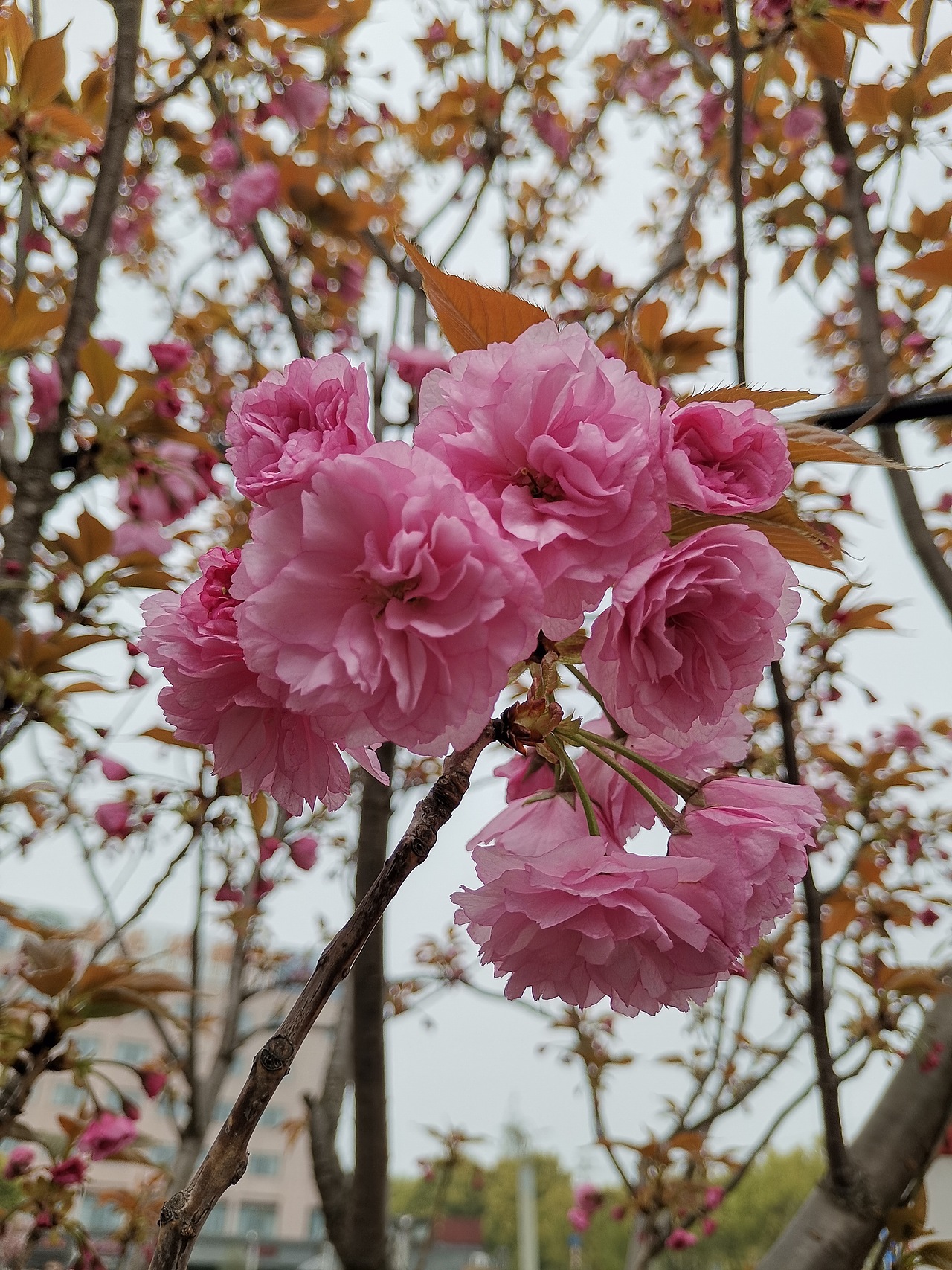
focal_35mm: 26
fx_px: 954
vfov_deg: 67.3
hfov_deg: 53.1
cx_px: 476
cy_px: 635
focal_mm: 5.5
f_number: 1.8
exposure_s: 1/1605
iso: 50
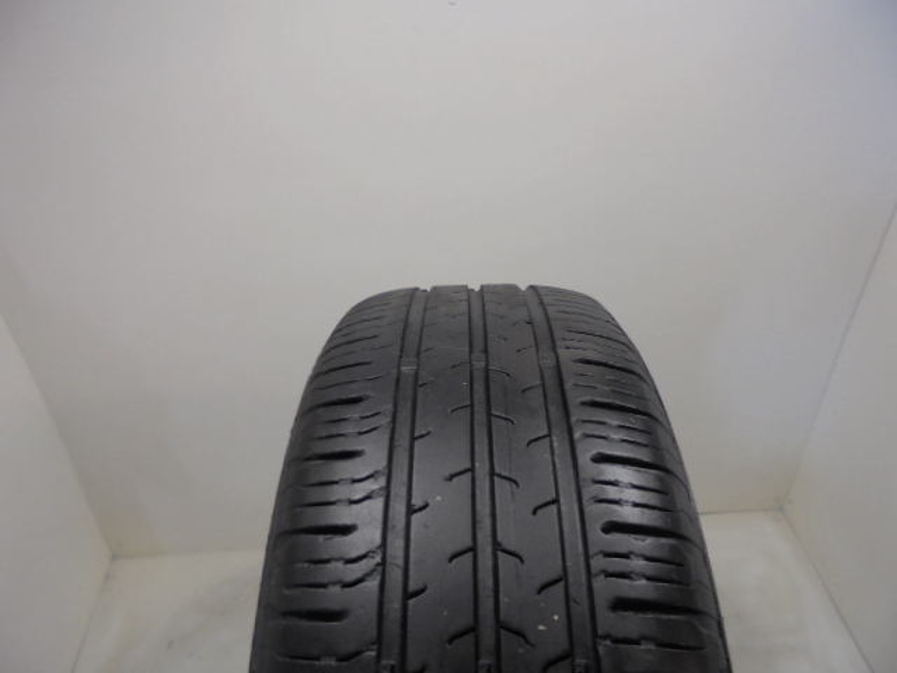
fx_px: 674
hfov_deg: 67.3
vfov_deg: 53.1
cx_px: 448
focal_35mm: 26
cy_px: 336
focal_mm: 4.6
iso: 100
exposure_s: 1/30
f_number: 3.5
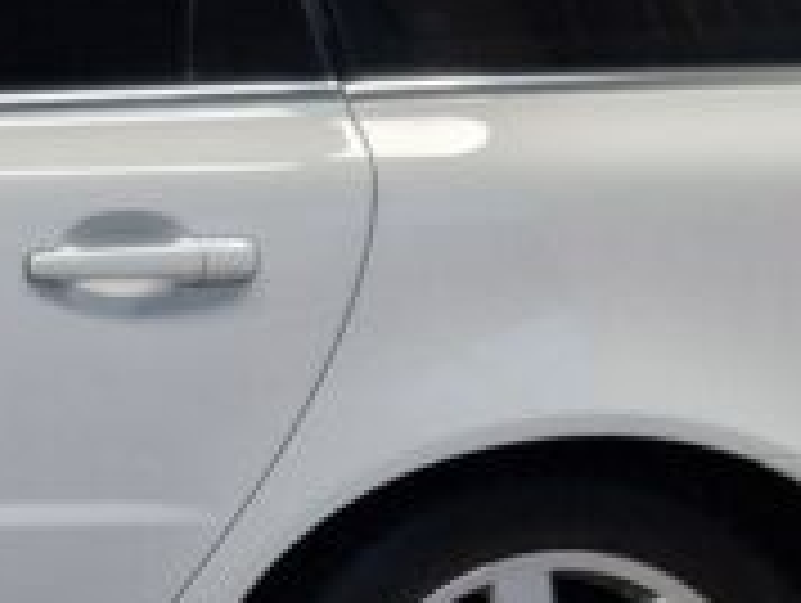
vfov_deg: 11.3
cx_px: -774
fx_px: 3059
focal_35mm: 132
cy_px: 333
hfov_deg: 13.0
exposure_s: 1/180
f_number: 1.8
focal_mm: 5.4
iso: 125
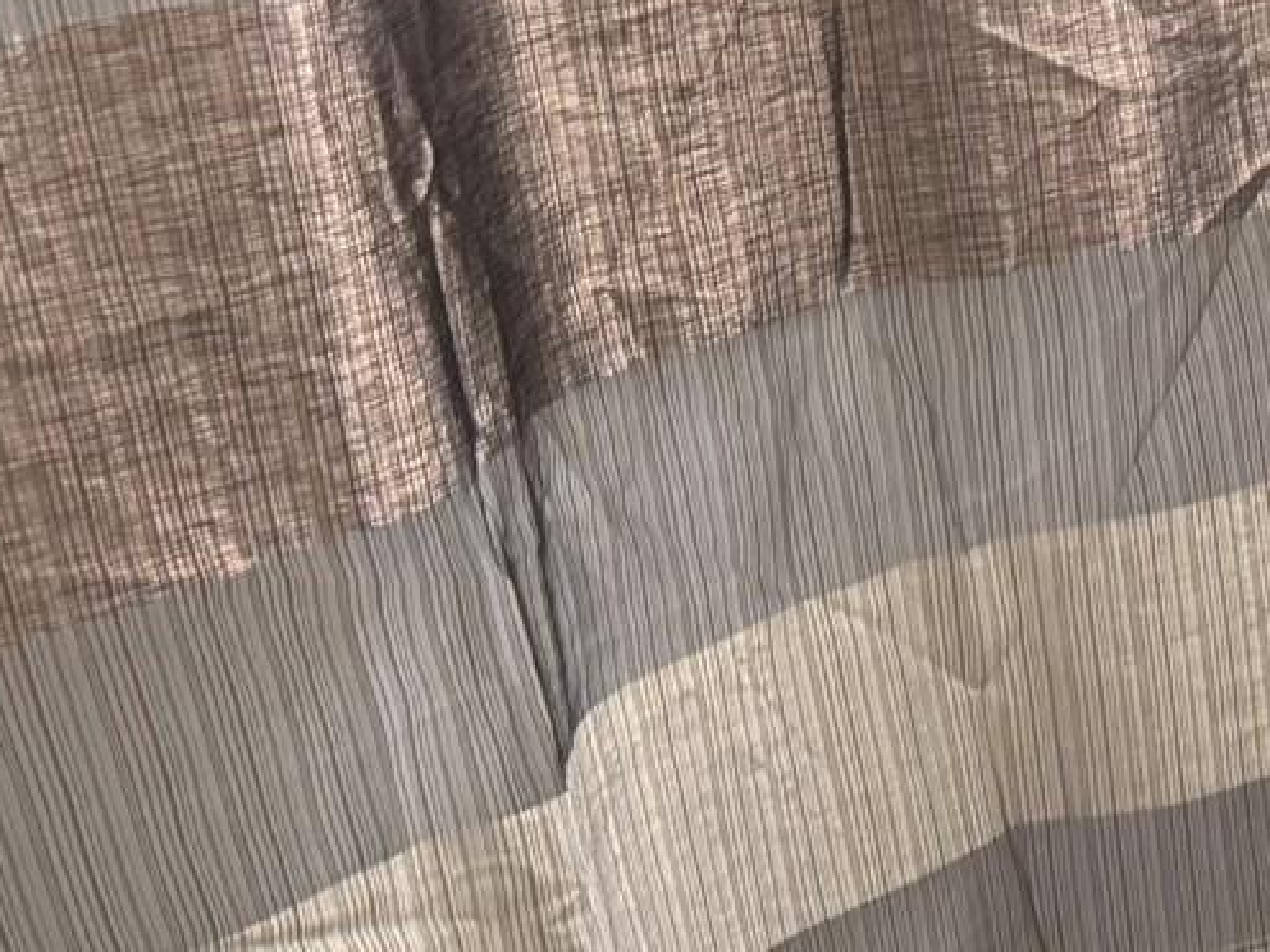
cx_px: 2422
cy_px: 543
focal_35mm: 99
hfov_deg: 16.1
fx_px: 3632
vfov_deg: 14.9
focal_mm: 6.76
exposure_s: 1/60
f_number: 1.78
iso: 640
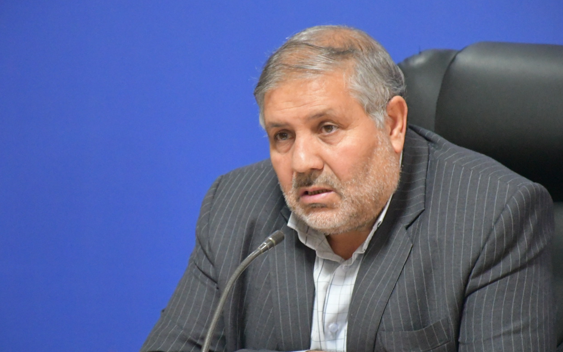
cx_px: 268
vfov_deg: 4.7
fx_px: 4249
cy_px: 211
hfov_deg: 7.6
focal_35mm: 277
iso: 10000
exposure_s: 1/125
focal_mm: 140
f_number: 5.6
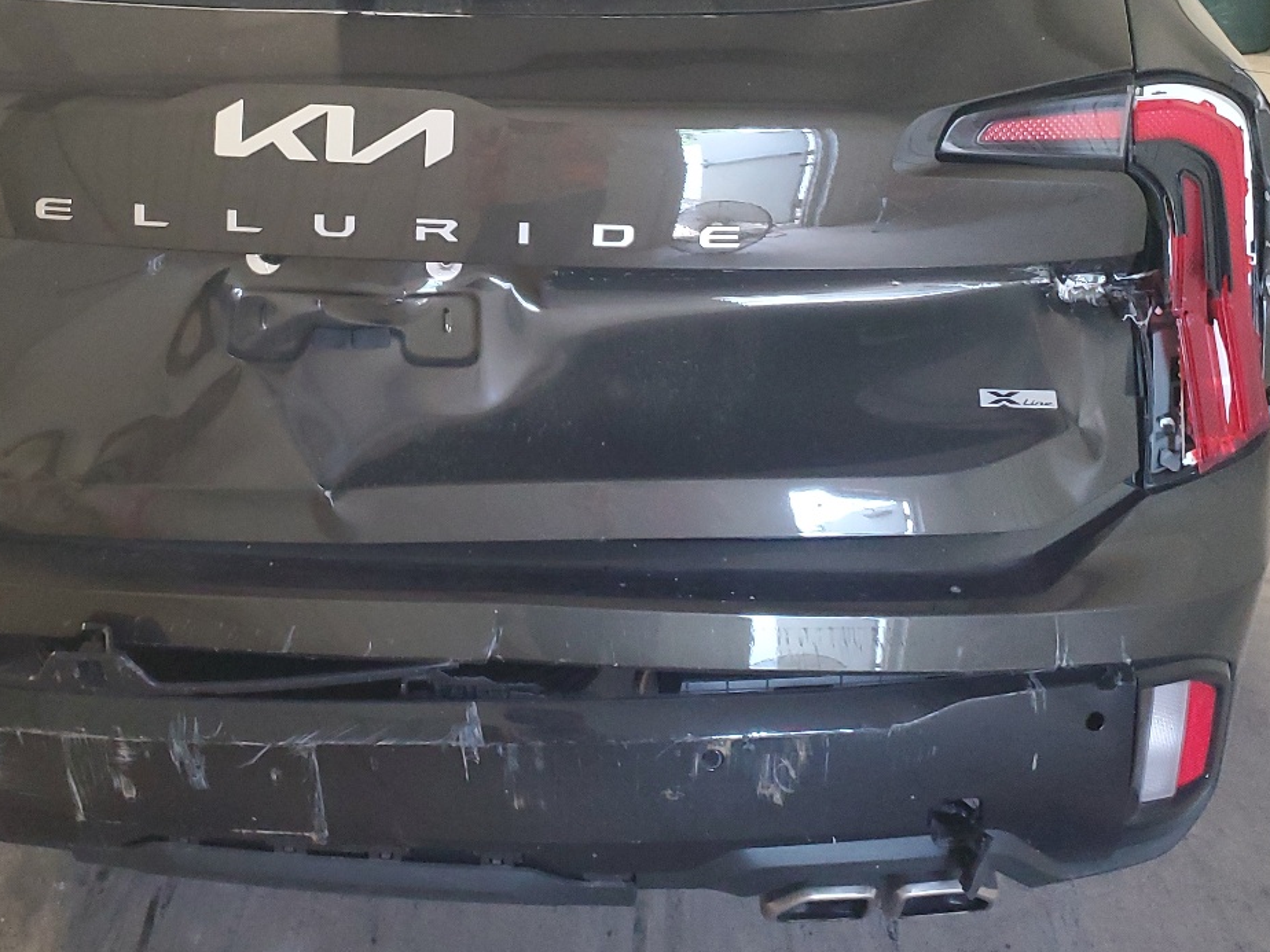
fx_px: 1651
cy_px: 176
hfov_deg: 41.6
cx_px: 427
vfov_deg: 31.3
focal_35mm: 45
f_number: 1.5
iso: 266
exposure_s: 1/60.2
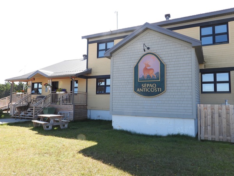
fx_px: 176
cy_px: 88
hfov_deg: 67.3
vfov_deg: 53.1
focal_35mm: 26
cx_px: 117
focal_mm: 4.7
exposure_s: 1/400
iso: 100
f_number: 2.8
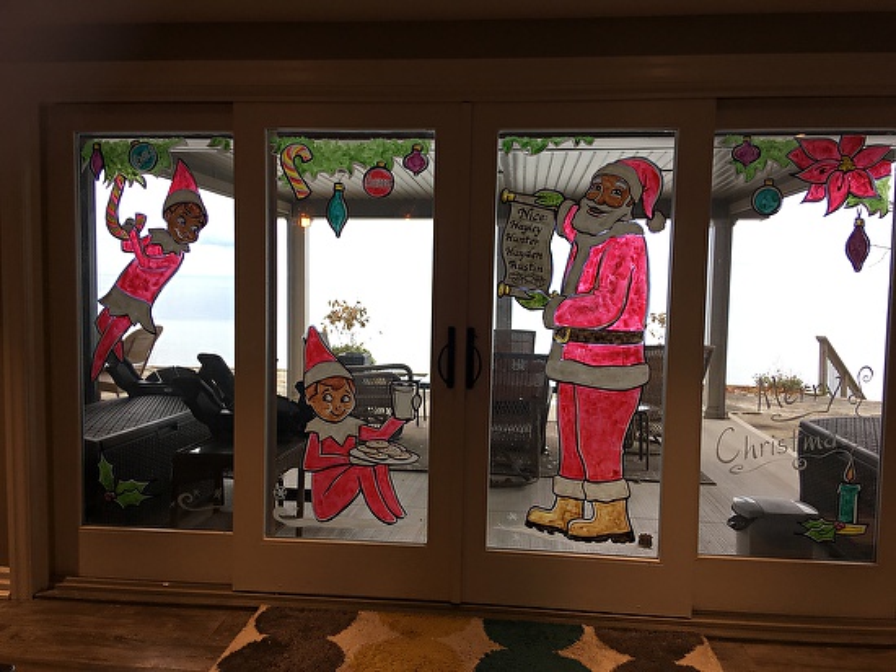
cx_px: 448
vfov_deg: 48.2
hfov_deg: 61.7
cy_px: 336
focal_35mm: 29
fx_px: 750
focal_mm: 4.15
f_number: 2.2
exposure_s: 1/60
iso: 25
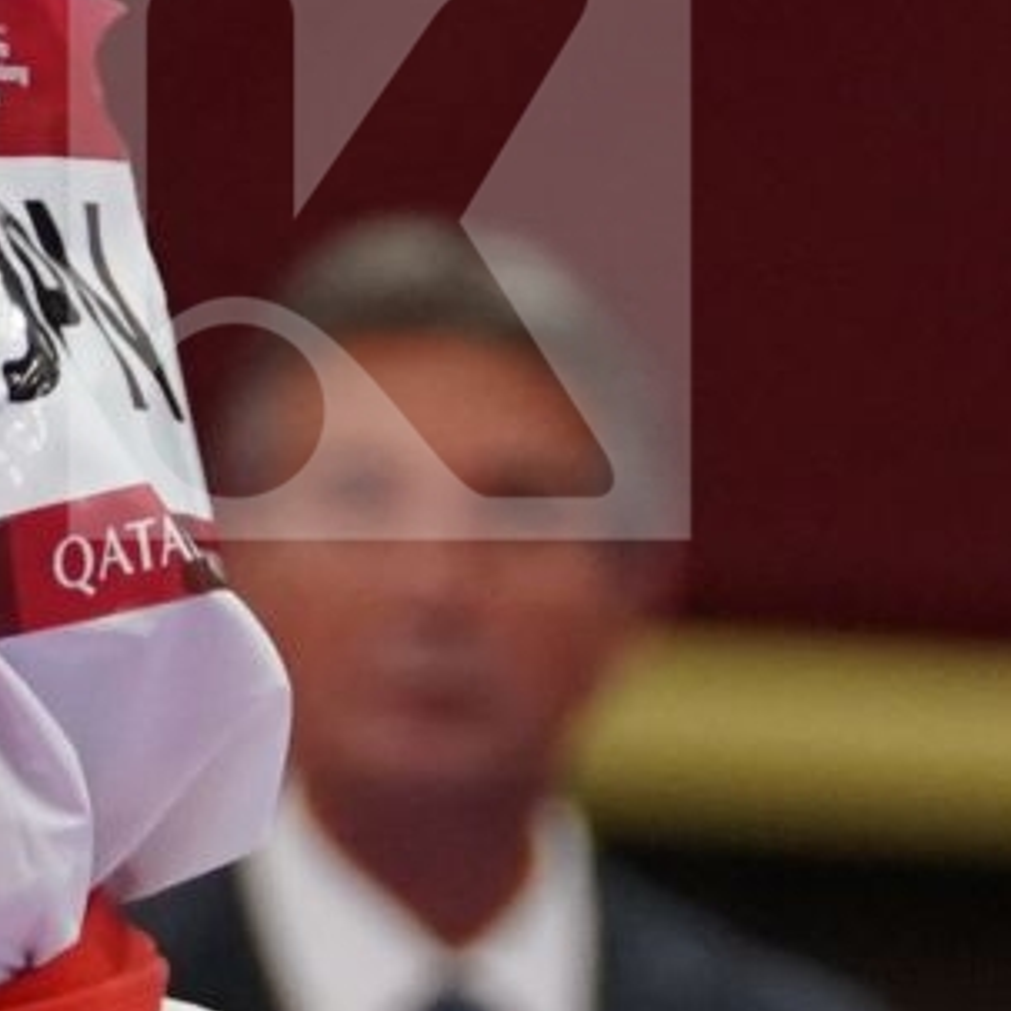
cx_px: -751
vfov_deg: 1.1
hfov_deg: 1.1
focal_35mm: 1589
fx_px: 52505
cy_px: 237
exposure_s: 1/1000
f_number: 4
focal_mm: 210
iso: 3200
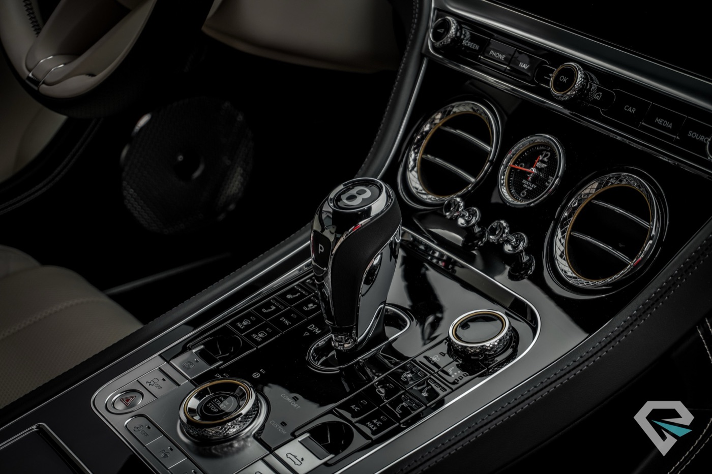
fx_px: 1483
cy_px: 237
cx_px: 356
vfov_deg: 18.2
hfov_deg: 27.0
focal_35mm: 75
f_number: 5.6
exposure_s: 1/100
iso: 125
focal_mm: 50
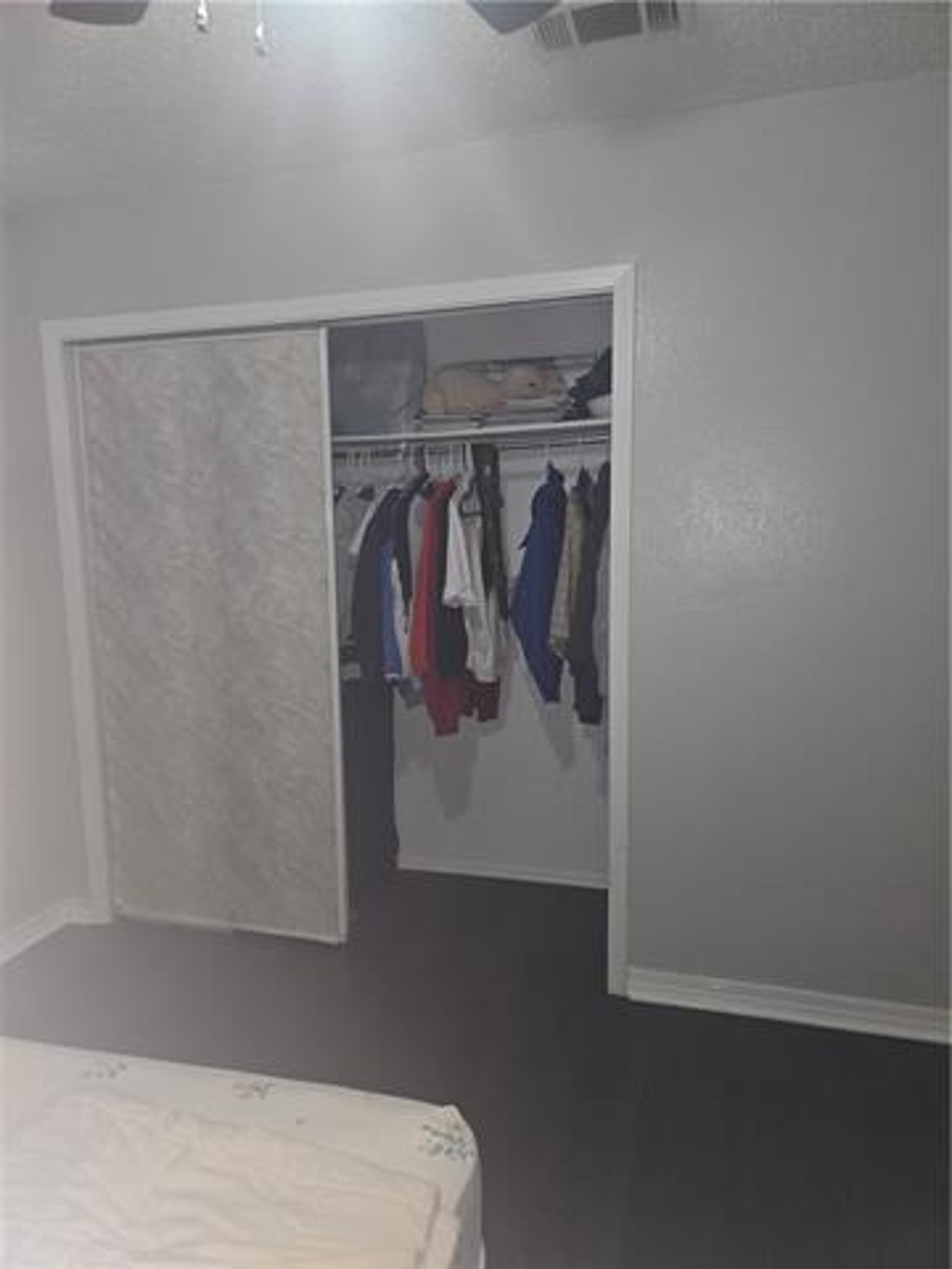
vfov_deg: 73.9
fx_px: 843
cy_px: 634
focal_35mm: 23
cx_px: 476
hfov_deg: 58.9
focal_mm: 5.4
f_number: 1.8
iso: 100
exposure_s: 1/24
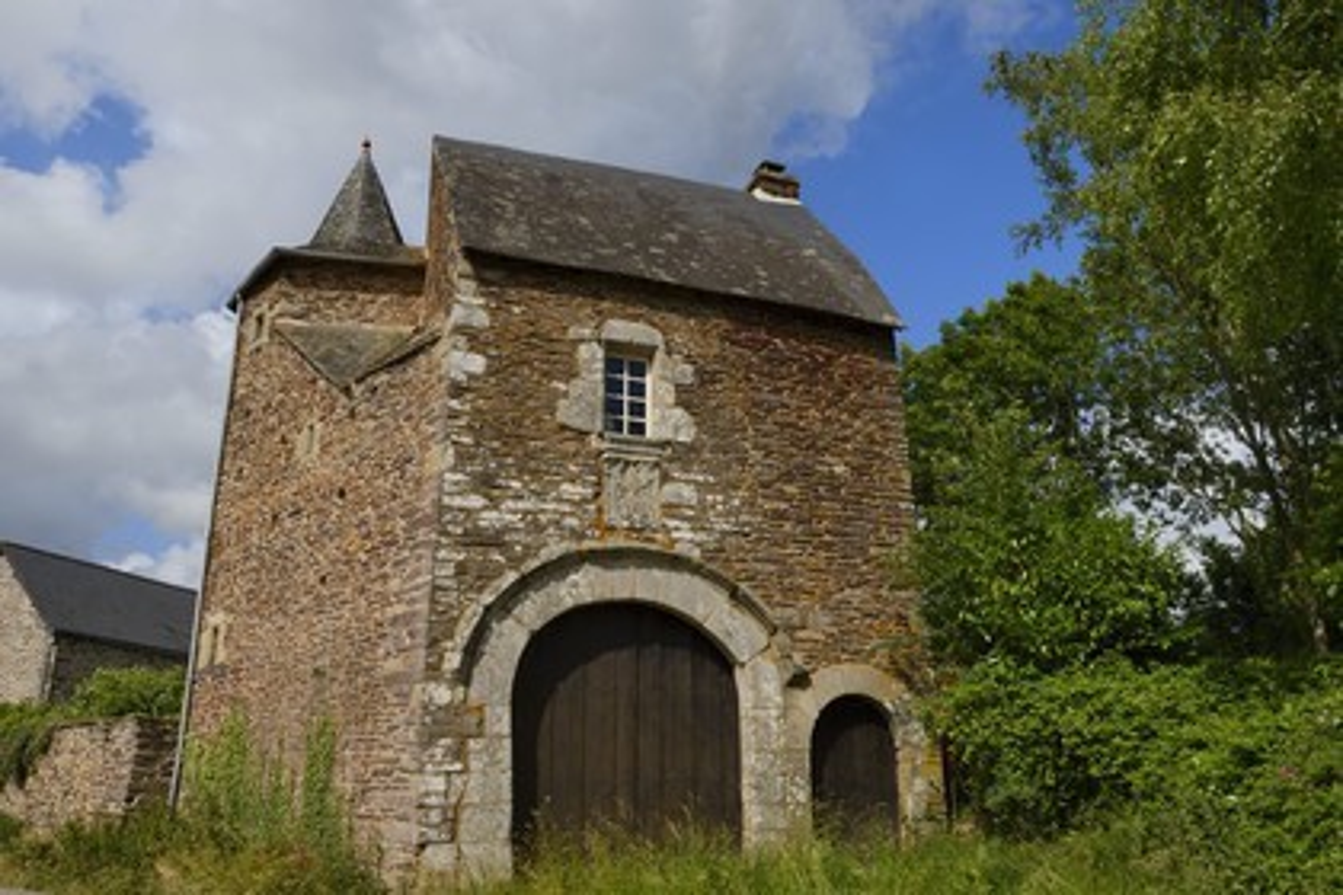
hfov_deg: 73.7
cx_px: 672
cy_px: 448
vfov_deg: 53.1
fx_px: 895
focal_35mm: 24
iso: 200
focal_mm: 24
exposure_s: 1/200
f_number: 20
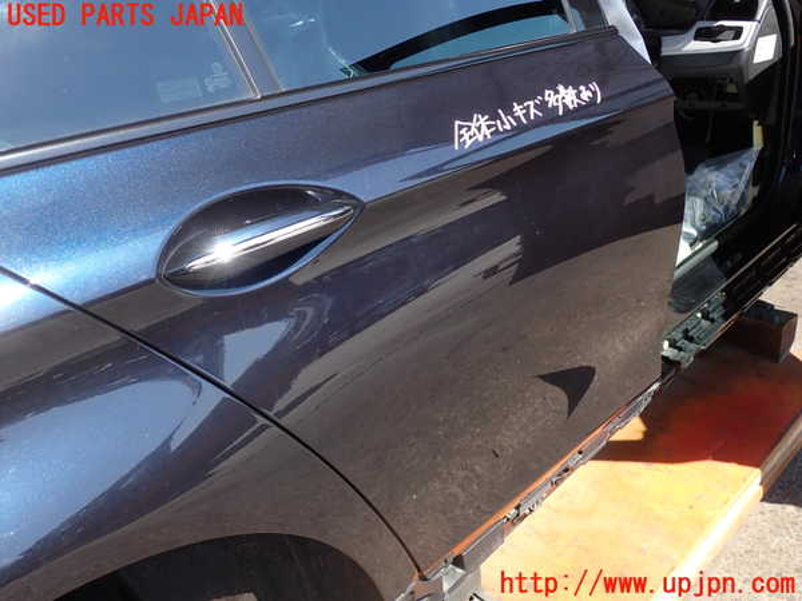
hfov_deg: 60.0
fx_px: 695
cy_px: 300
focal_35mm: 30
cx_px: 401
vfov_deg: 46.8
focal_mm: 5.4
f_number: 3.2
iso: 100
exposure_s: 1/320
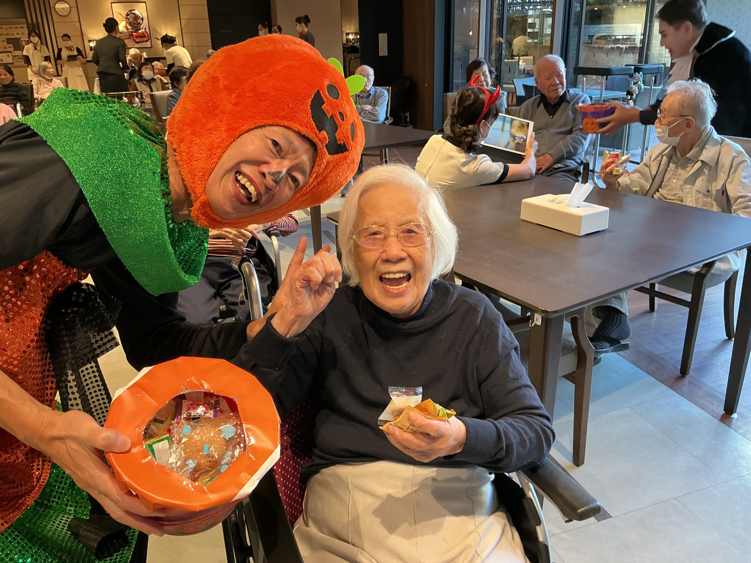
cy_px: 282
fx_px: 629
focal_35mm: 29
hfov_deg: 61.7
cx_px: 376
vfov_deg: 48.2
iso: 80
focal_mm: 3
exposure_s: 1/50
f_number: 1.8
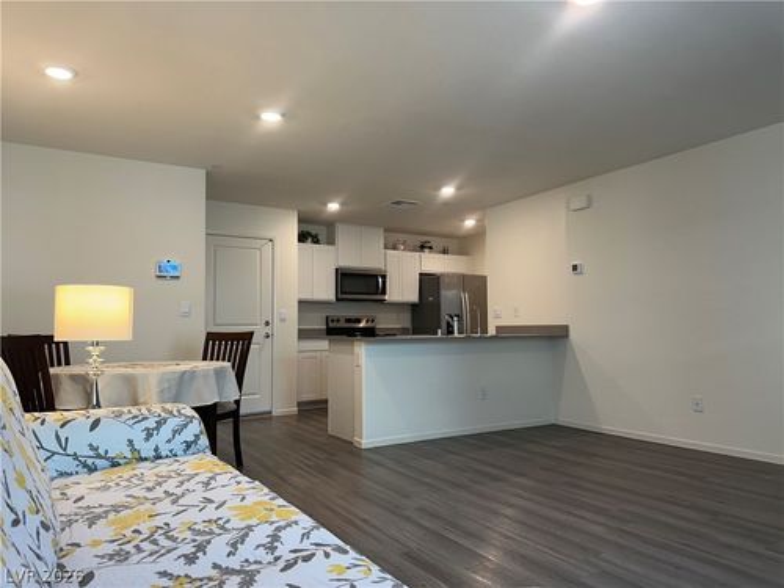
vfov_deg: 56.8
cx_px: 392
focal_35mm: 24
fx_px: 544
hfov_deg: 71.6
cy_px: 294
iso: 160
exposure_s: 1/120
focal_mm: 6.86
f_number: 1.78
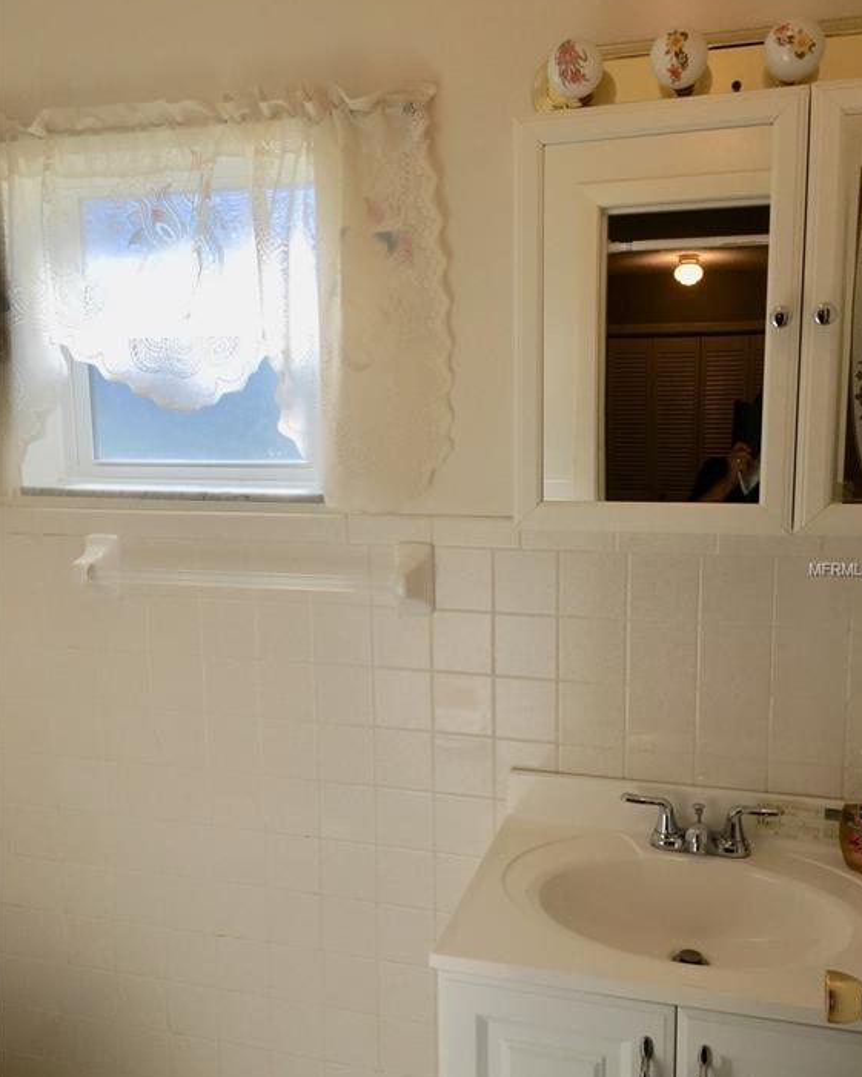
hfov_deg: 47.1
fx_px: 988
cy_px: 570
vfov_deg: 57.1
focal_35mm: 31
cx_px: 436
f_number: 2.2
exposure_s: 1/309
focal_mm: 4.15
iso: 32
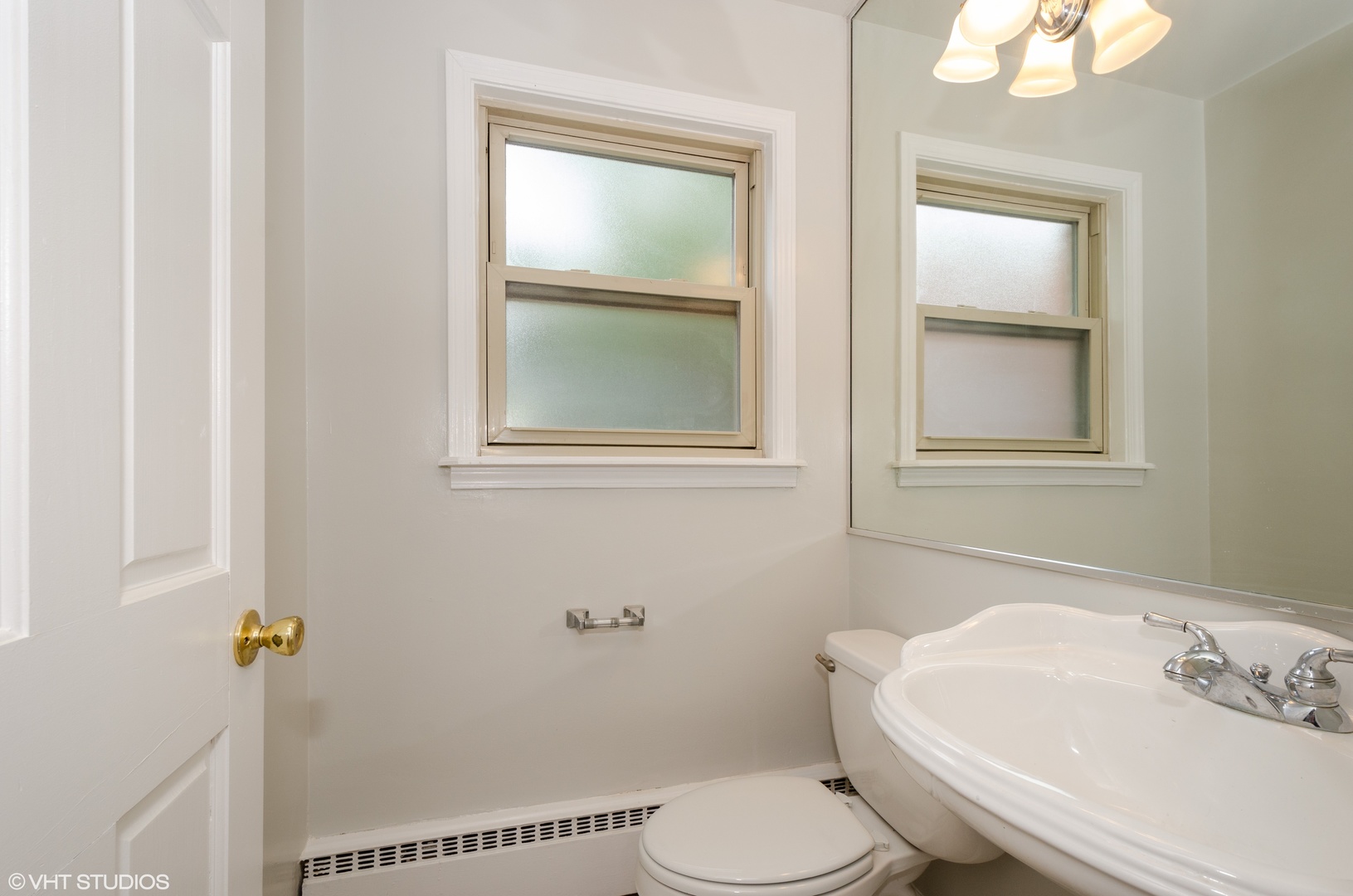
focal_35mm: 15
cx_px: 676
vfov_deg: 77.1
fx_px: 563
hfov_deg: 100.5
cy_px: 448
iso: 250
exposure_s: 1/25
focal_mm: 10
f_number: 9
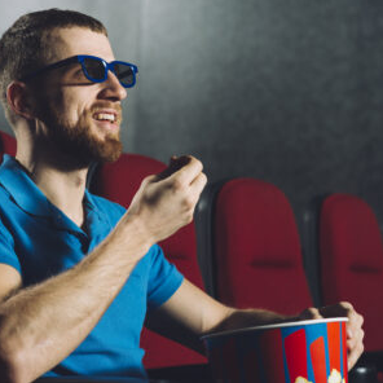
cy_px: 190
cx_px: 172
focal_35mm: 110
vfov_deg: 15.8
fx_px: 1377
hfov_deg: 15.8
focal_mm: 85
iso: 400
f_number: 4
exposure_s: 1/160
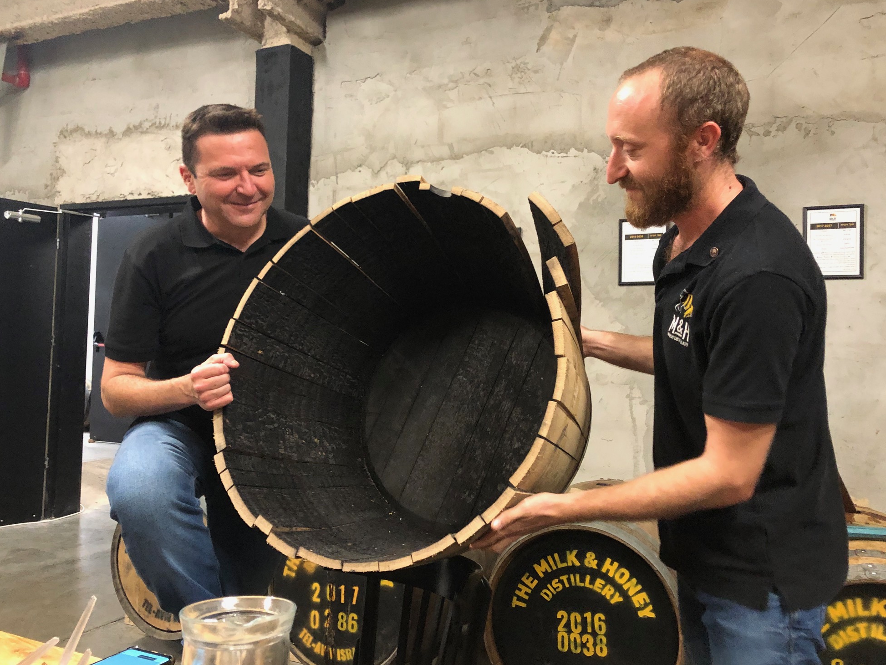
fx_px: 742
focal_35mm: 29
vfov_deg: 48.2
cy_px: 331
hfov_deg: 61.7
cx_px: 443
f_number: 1.8
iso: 80
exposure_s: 1/6
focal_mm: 3.99
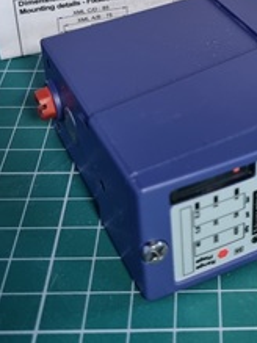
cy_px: 27
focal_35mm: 67
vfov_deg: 27.8
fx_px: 664
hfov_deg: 21.5
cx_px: 219
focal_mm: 5.4
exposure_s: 1/50
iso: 400
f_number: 1.8
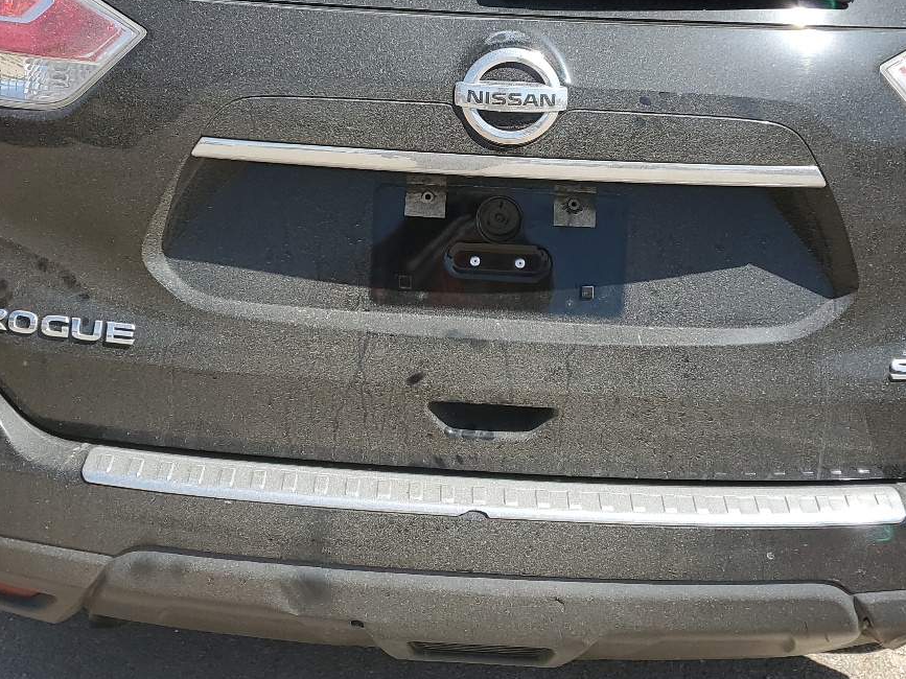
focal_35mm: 48
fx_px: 1256
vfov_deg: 29.9
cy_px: 195
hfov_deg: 39.7
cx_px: 465
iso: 50
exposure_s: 1/2000
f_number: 1.5
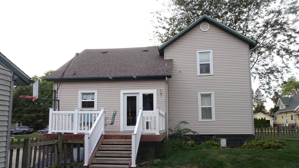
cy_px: 102
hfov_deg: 69.8
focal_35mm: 27
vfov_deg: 42.6
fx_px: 214
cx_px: 154
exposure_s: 1/50
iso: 80
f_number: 3.5
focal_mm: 4.1
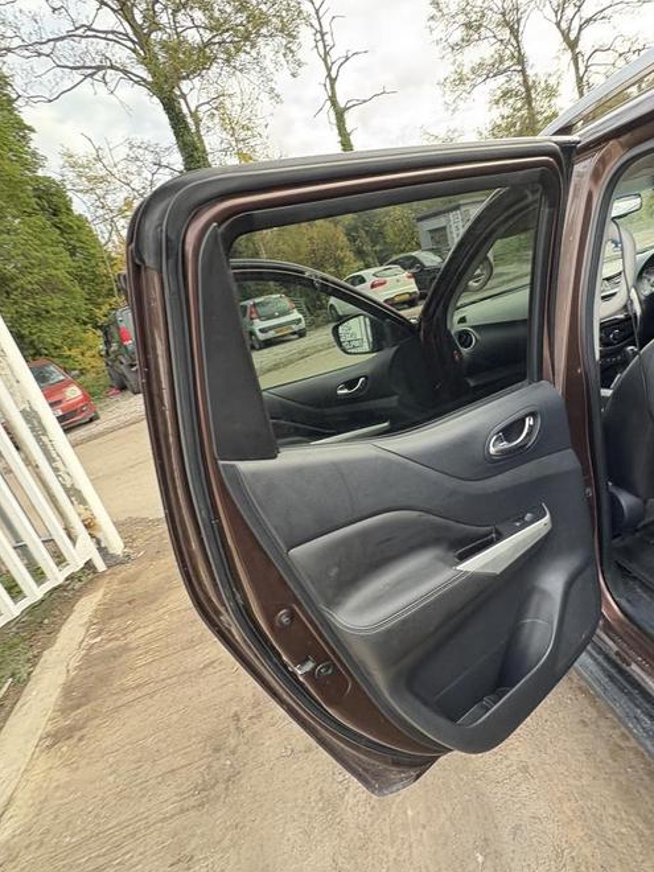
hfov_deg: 67.8
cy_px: 443
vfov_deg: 84.7
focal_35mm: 19
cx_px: 400
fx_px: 479
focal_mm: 2.22
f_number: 2.2
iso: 200
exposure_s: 1/99
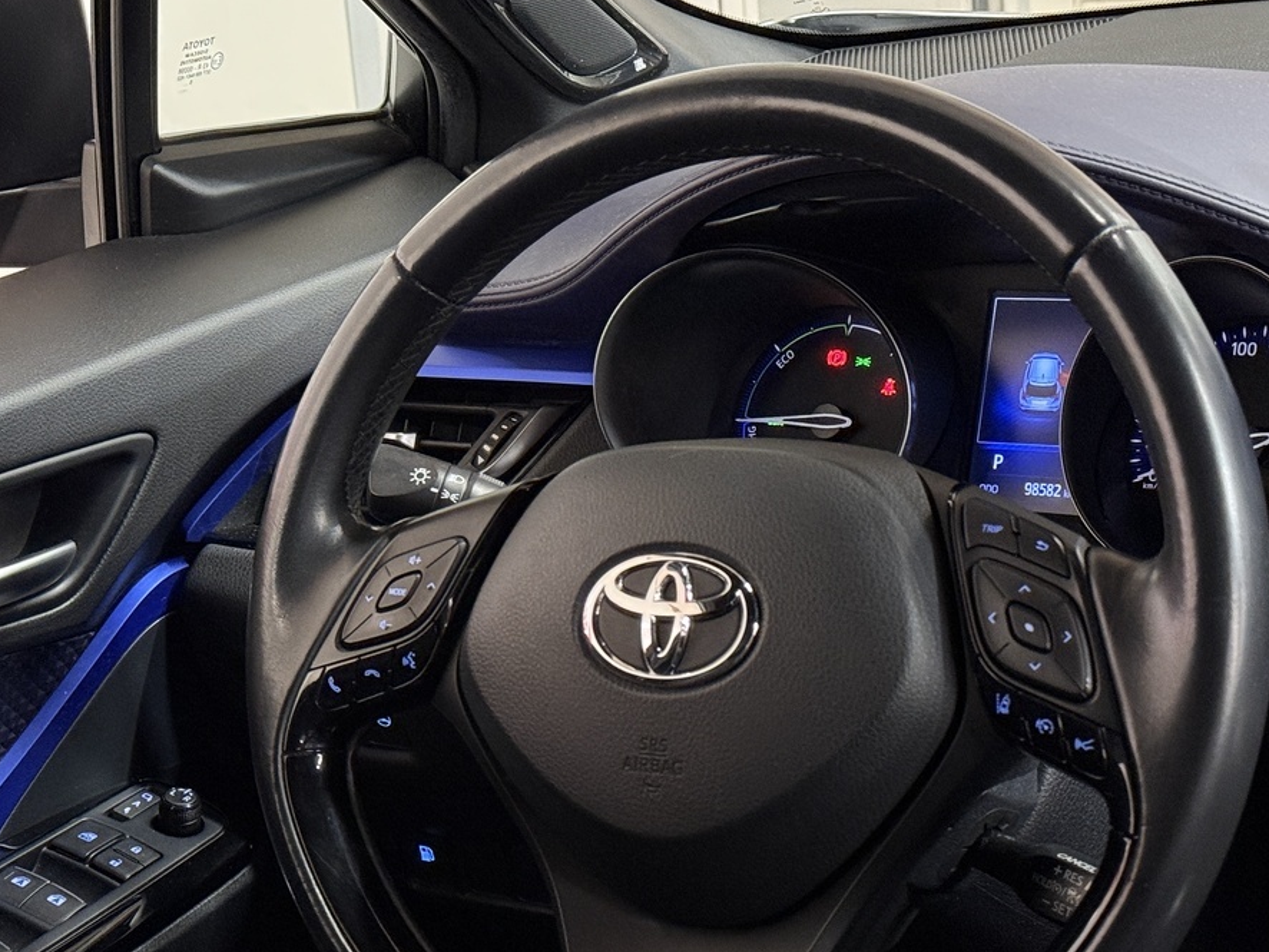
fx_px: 2860
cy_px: 583
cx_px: 504
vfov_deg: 18.9
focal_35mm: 78
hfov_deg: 25.0
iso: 250
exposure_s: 1/42
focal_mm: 6.76
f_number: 1.78
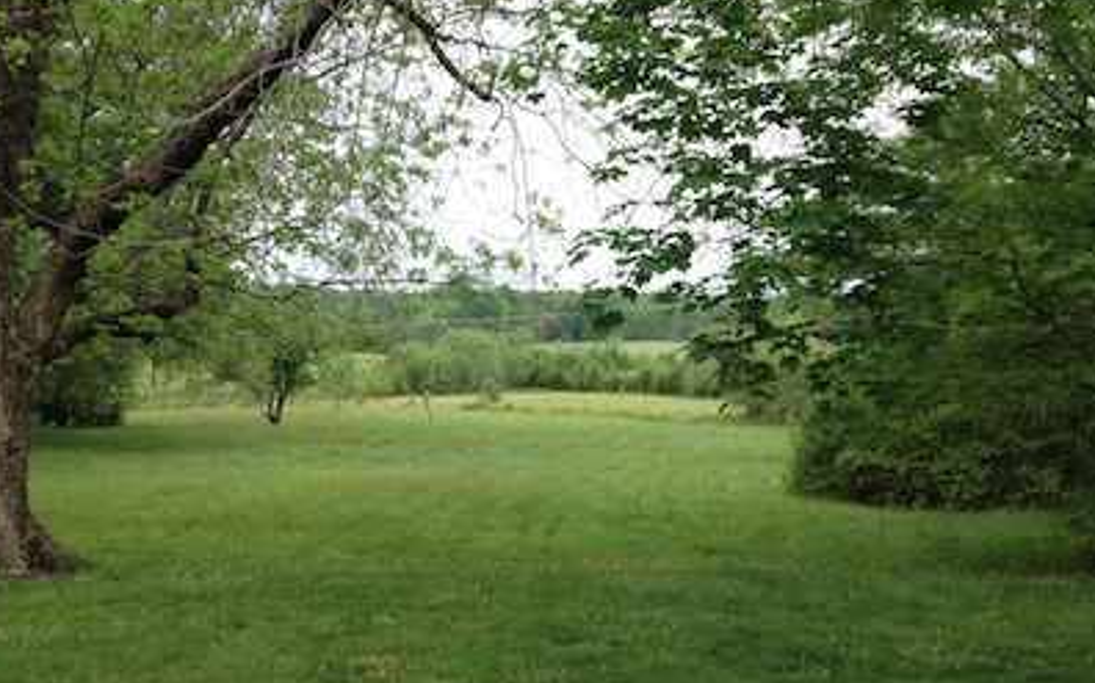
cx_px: 451
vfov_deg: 23.9
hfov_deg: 37.4
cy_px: 382
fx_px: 1611
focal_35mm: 54
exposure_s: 1/120
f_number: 2.4
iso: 80
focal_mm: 4.28
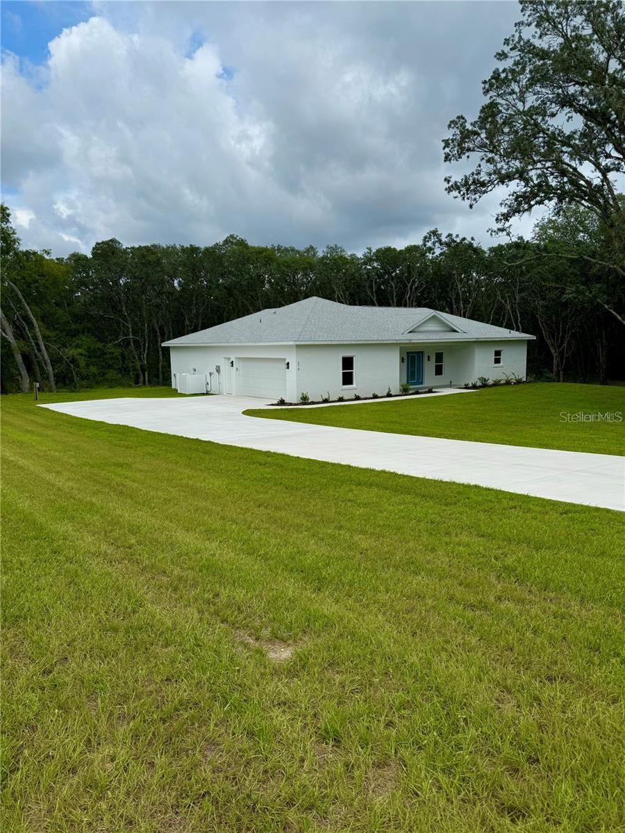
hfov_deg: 56.8
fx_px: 578
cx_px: 312
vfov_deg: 71.6
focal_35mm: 24
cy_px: 416
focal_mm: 6.76
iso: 80
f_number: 1.78
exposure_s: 1/4049
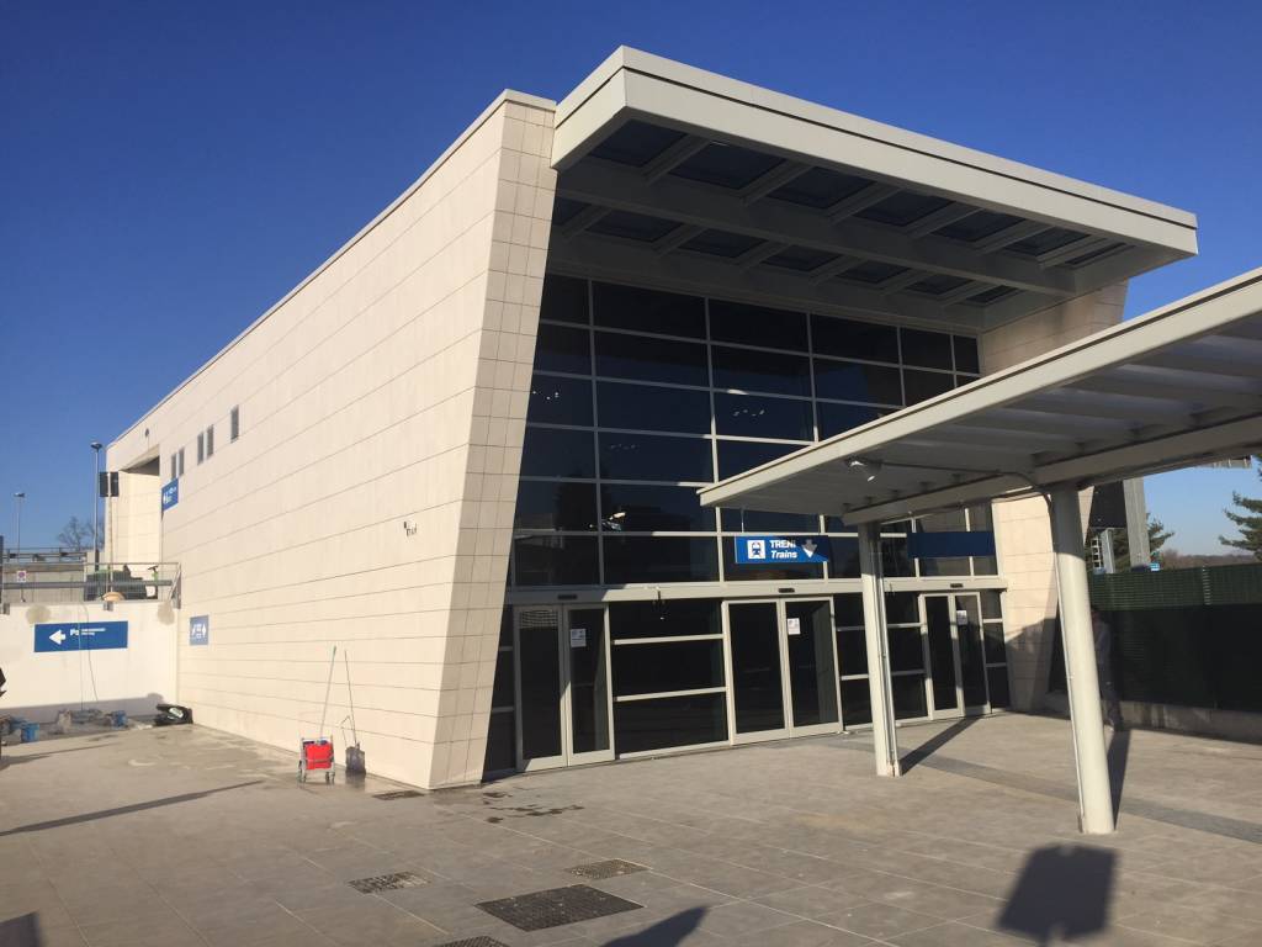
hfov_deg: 61.7
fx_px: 1057
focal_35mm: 29
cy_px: 474
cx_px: 631
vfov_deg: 48.2
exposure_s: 1/3049
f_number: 2.2
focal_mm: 4.15
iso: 32
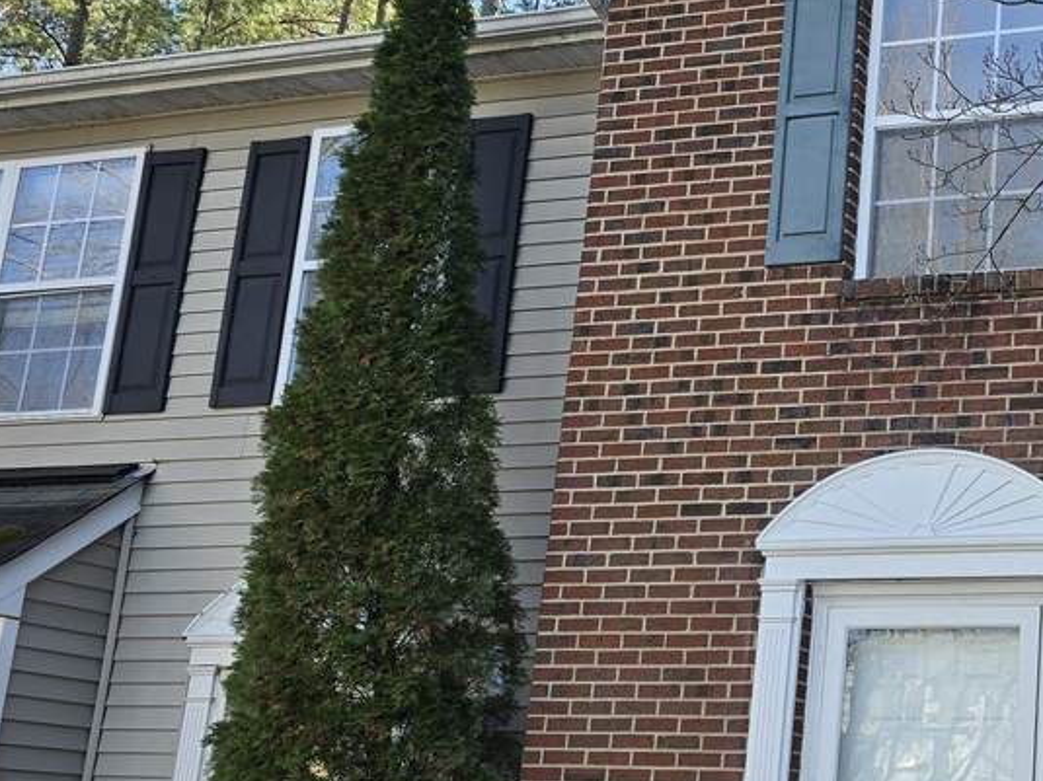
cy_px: 458
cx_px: 1107
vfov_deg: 26.5
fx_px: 1657
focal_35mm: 55
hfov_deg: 31.5
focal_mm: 6.3
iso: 16
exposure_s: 1/180
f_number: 1.7
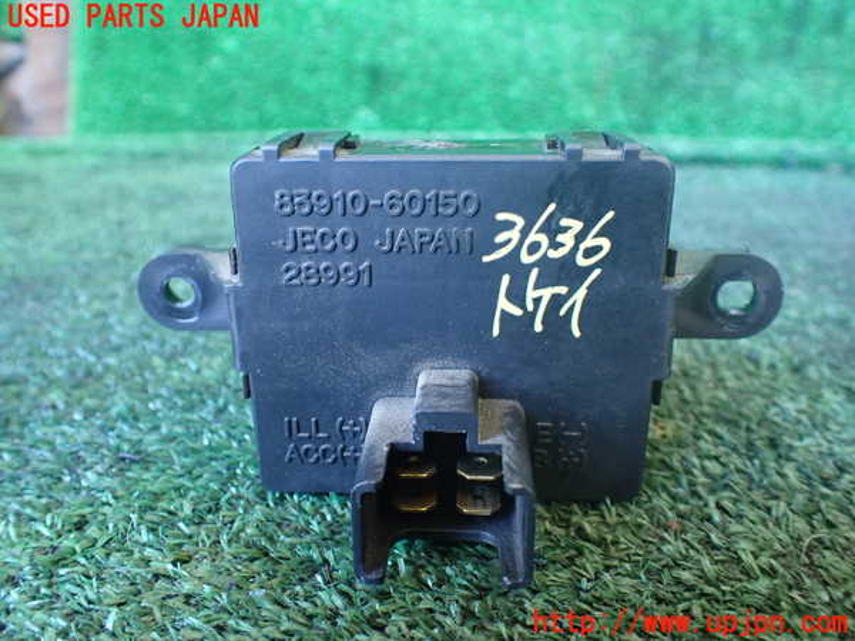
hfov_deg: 60.0
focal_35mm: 30
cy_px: 320
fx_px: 741
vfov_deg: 46.8
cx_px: 428
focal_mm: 5.4
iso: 800
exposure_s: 1/30
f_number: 2.3
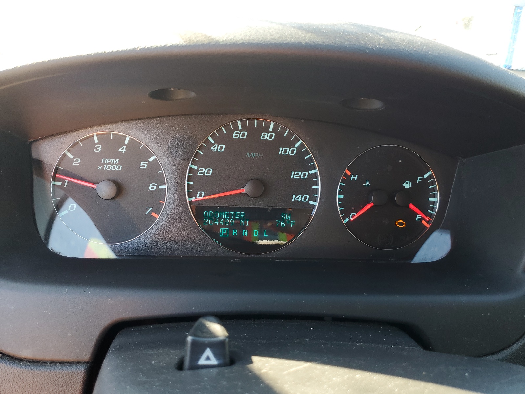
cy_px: 197
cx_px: 262
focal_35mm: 26
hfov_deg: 67.3
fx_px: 394
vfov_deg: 53.1
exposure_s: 1/100
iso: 51
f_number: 1.5
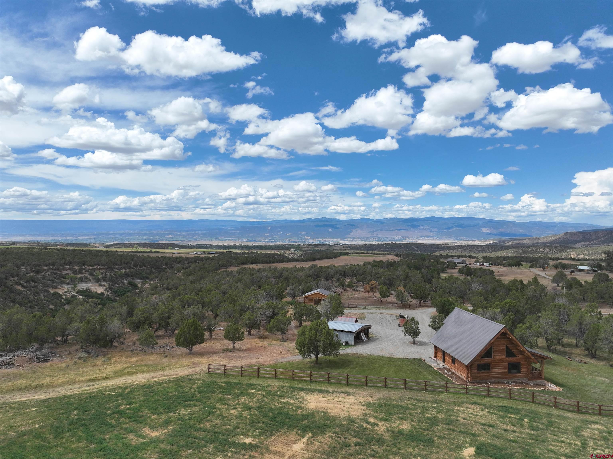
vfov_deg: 56.8
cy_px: 230
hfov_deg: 71.6
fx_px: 425
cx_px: 306
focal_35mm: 24
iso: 140
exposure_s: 1/2500
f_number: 2.8
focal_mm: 12.29
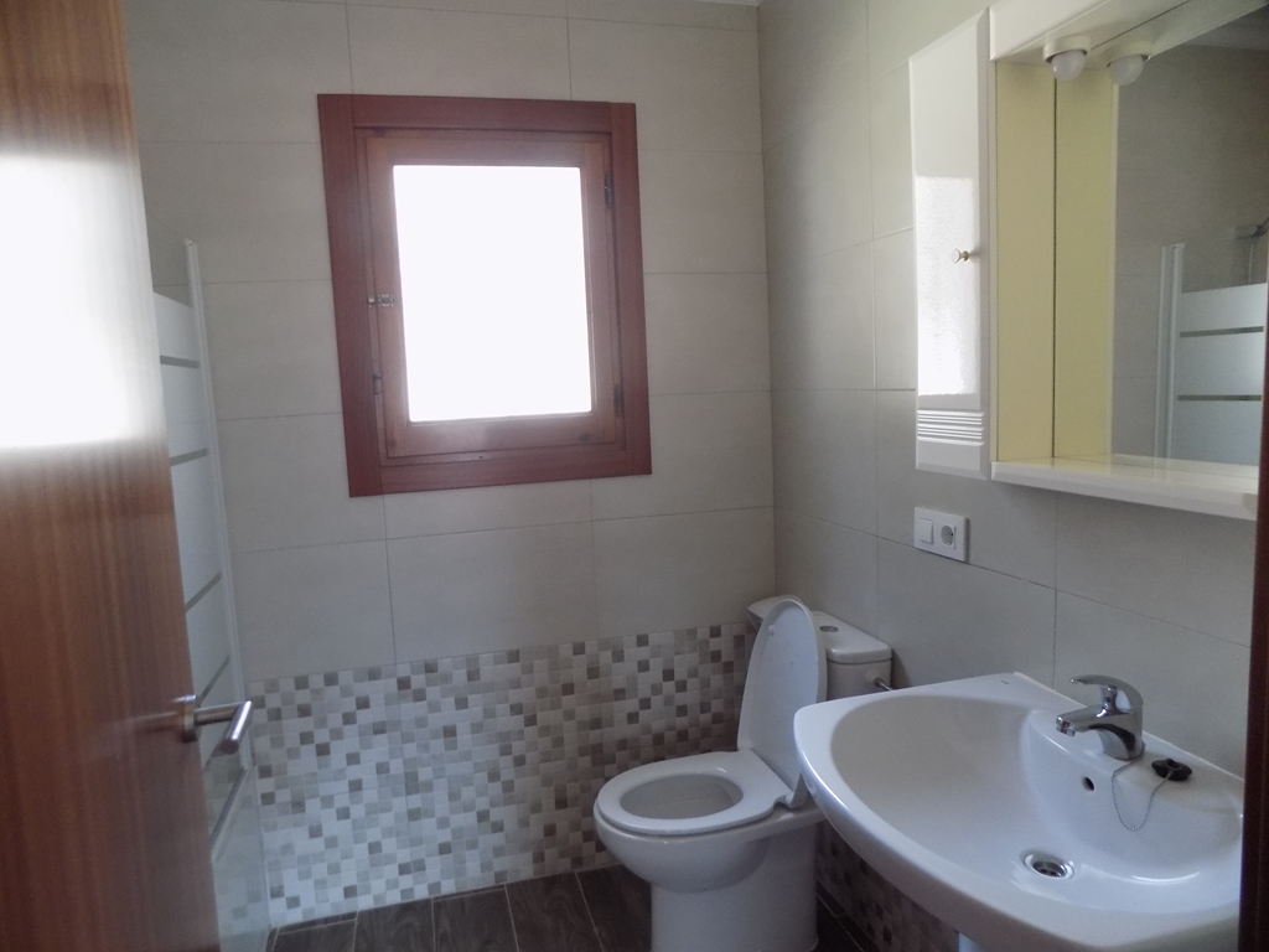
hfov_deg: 73.9
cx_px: 634
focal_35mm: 23
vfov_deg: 58.9
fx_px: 843
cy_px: 476
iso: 180
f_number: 3.1
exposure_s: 1/30
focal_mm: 4
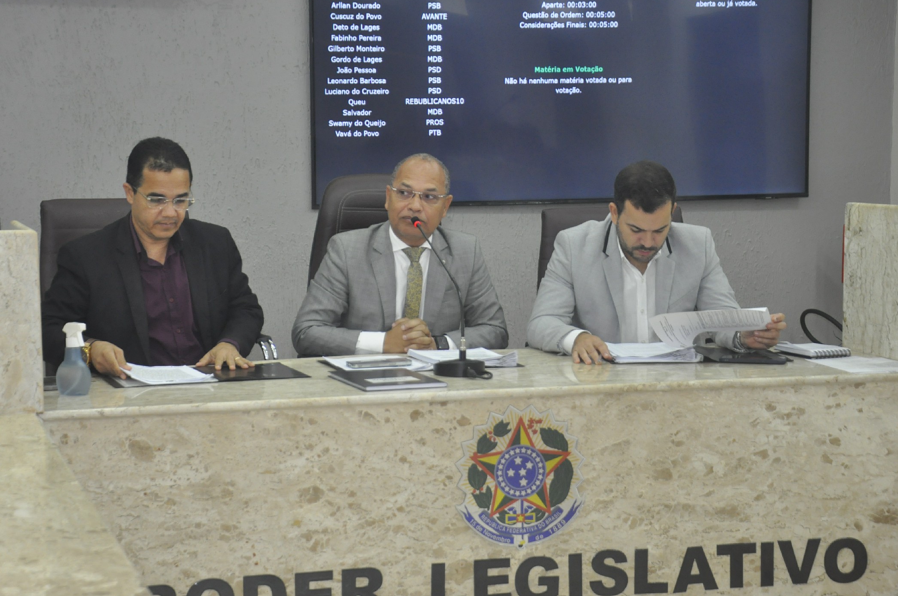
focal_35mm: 78
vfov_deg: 17.5
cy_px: 290
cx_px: 406
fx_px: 1933
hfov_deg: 26.1
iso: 800
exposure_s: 1/60
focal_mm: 45
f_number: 5.6
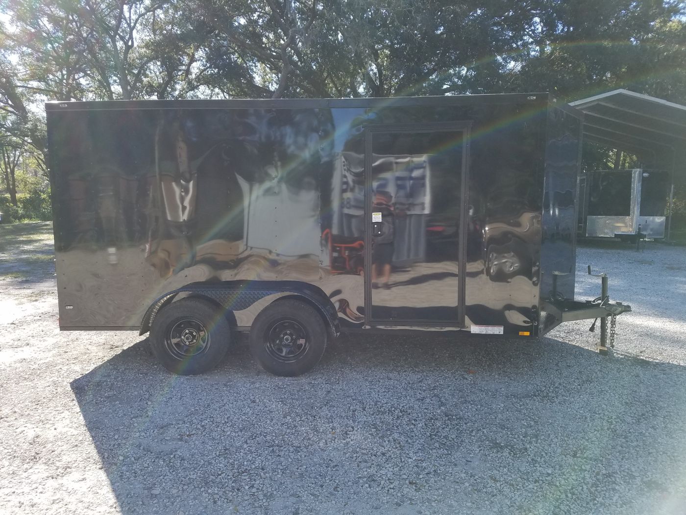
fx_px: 515
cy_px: 258
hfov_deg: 67.3
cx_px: 343
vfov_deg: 53.1
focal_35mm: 26
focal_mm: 4.2
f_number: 1.7
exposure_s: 1/690
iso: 50
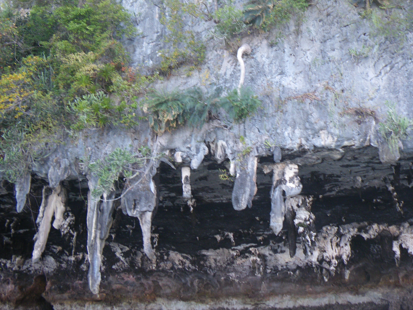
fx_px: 465
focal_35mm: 39
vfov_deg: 36.7
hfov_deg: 47.5
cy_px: 128
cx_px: 253
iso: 100
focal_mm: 5
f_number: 3.5
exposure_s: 1/50
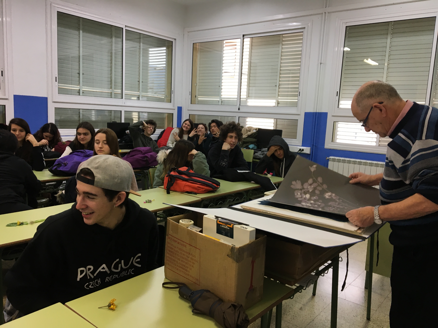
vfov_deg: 48.2
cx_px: 219
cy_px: 164
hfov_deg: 61.7
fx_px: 367
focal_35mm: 29
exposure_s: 1/33
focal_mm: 4.15
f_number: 2.2
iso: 40
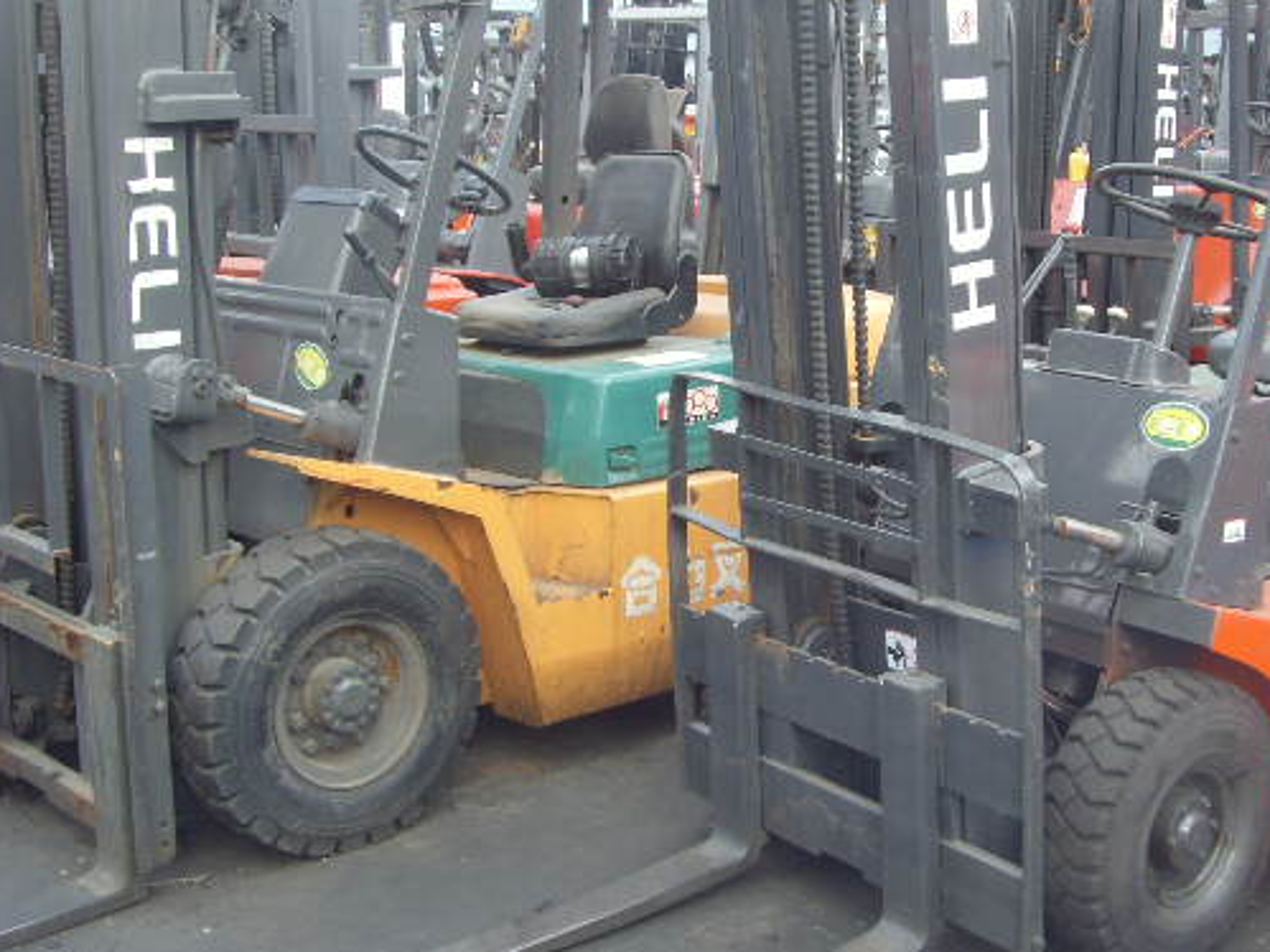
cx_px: 807
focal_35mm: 50
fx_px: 1834
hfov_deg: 37.9
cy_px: 461
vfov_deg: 29.1
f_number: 3.5
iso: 80
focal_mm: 6.6
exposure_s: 1/90
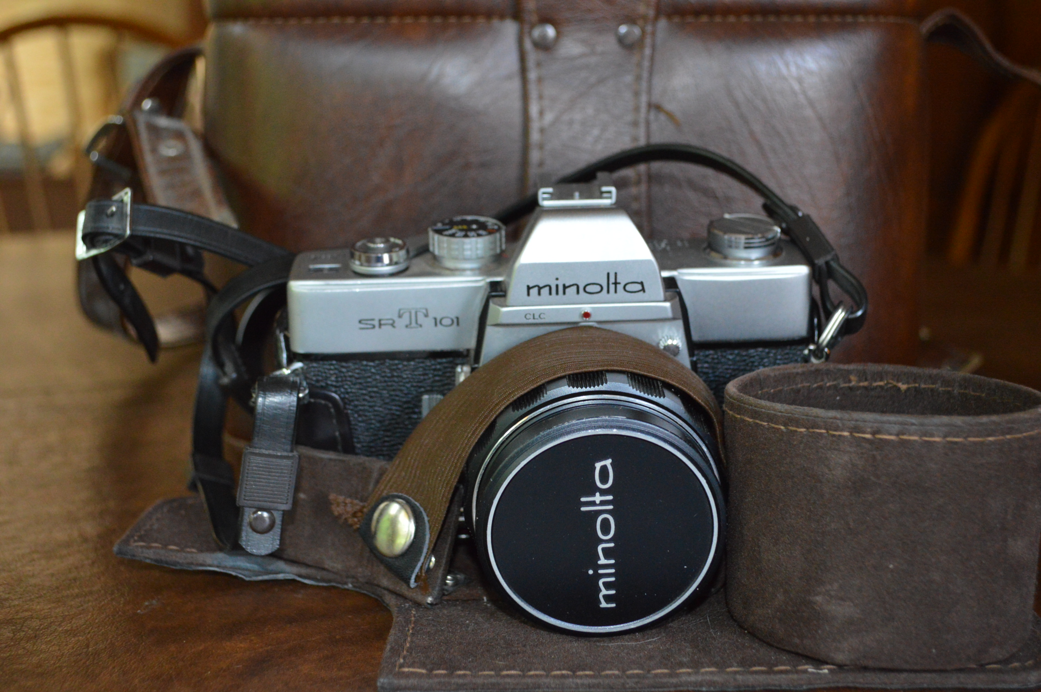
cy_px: 346
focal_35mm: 48
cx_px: 520
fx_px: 1387
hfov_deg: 41.1
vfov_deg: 28.0
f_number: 4.8
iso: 2200
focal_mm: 32
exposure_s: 1/60
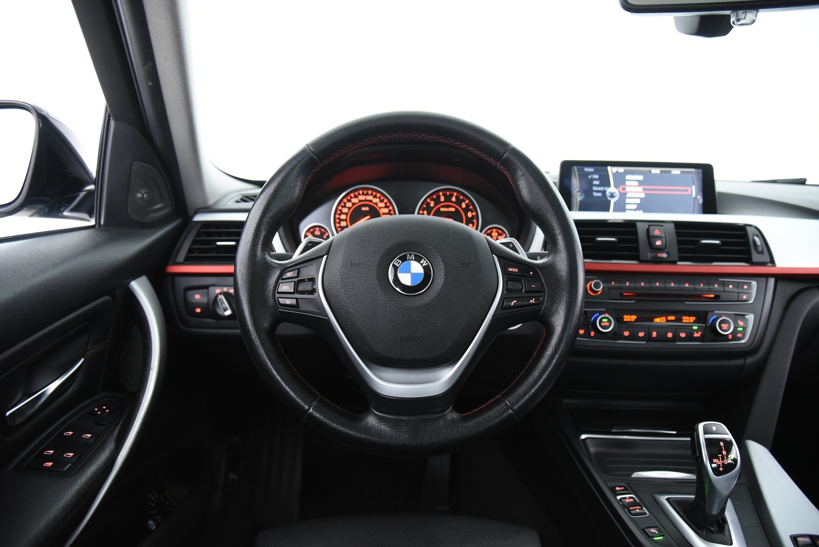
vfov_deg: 53.2
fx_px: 546
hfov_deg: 73.7
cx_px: 410
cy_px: 274
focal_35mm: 24
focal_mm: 24
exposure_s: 1/20
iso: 4000
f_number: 4
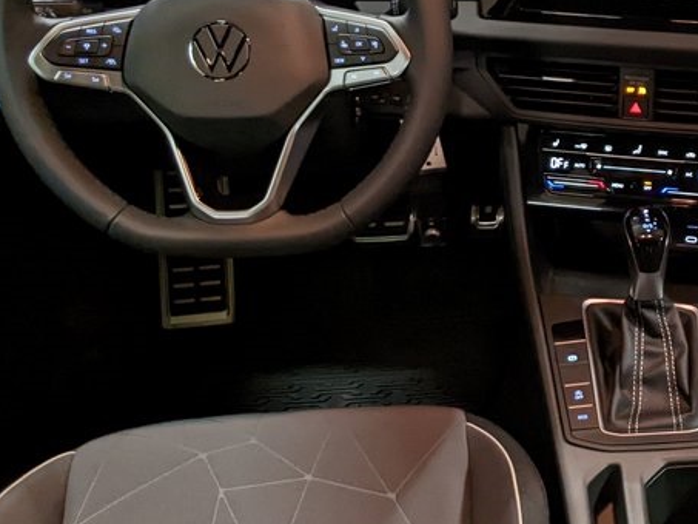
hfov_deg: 30.5
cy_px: 267
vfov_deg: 24.0
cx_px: 602
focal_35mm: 61
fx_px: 1230
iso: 705
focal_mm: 4.44
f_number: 1.8
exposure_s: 1/24
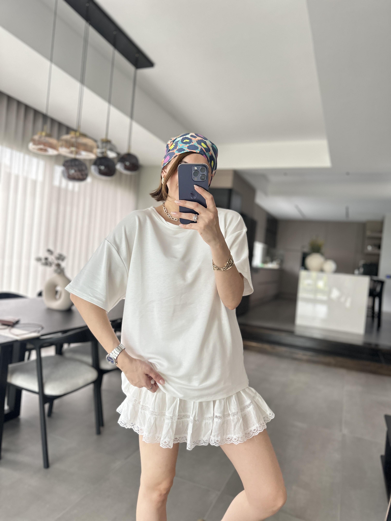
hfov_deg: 56.8
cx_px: 196
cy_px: 260
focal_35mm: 24
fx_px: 361
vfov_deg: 71.6
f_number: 1.78
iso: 400
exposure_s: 1/60
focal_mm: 6.86
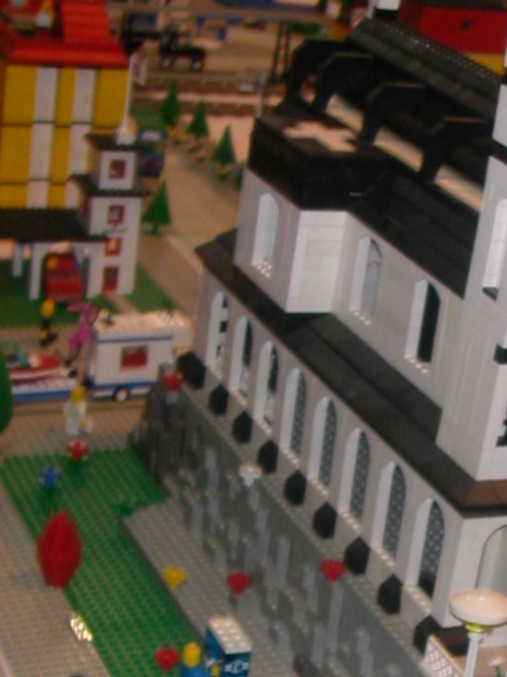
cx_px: 442
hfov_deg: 17.0
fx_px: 1679
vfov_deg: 22.5
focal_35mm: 86
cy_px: 529
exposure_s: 1/59.9
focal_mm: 5.6
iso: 100
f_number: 2.7
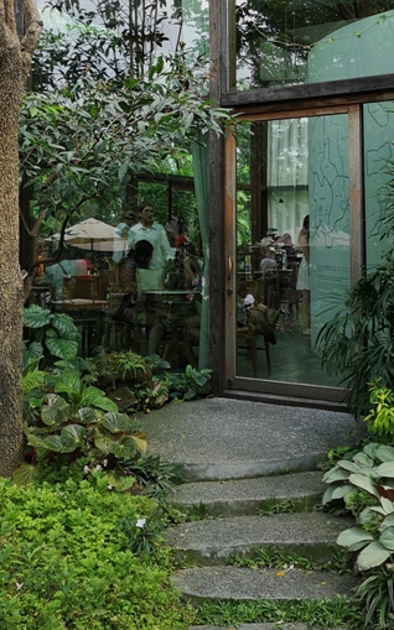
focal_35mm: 45
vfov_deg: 43.4
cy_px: 182
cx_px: 228
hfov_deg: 28.5
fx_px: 773
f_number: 1.8
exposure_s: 1/255
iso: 50
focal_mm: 3.95
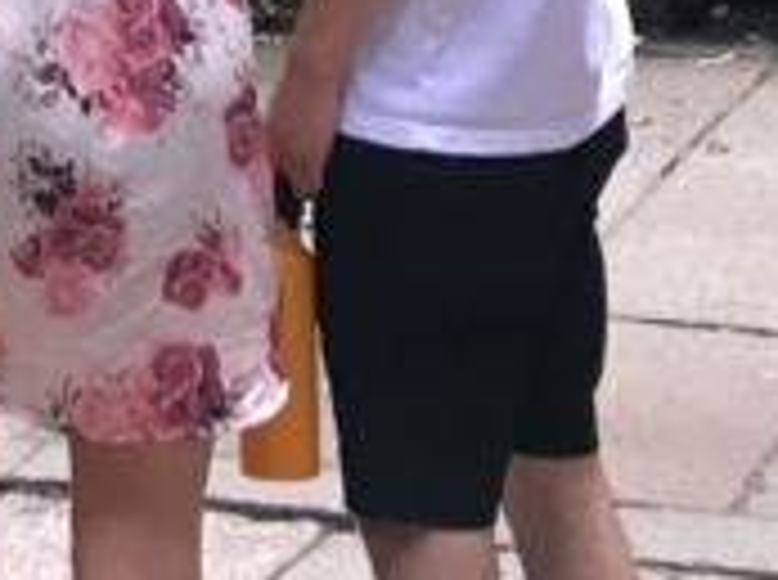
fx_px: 3858
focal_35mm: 172
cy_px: -1106
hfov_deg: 11.3
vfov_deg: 7.6
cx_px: -207
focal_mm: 4.15
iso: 64
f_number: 2.2
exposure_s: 1/30
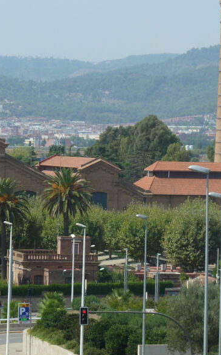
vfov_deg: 8.9
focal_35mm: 237
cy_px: 130
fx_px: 2285
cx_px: 92
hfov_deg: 5.5
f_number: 4.4
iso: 80
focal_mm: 21
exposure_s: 1/500
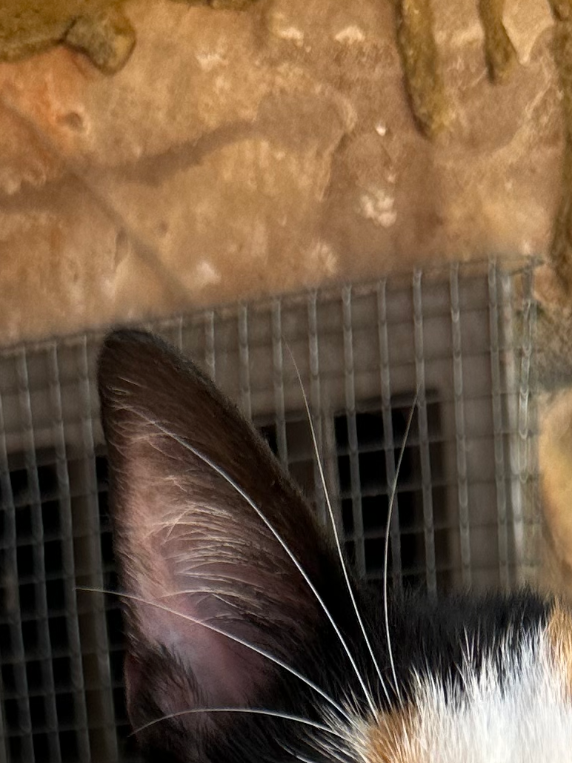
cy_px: 1439
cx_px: 512
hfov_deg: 15.5
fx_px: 2071
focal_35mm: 94
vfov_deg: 16.7
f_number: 1.78
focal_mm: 6.86
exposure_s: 1/156
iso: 64
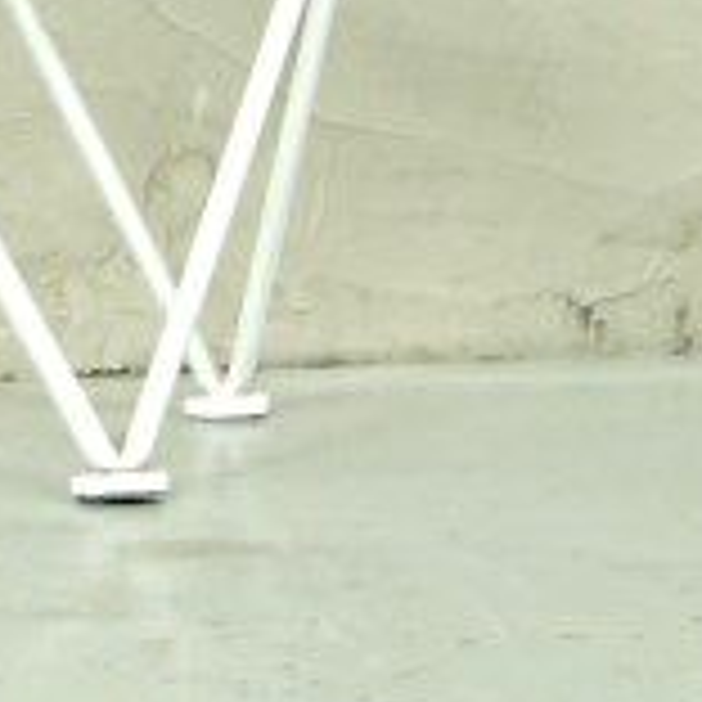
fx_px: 5185
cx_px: -608
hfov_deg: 7.5
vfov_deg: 7.5
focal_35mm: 226
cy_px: -522
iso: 400
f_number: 7.1
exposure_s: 1/15
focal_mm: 22
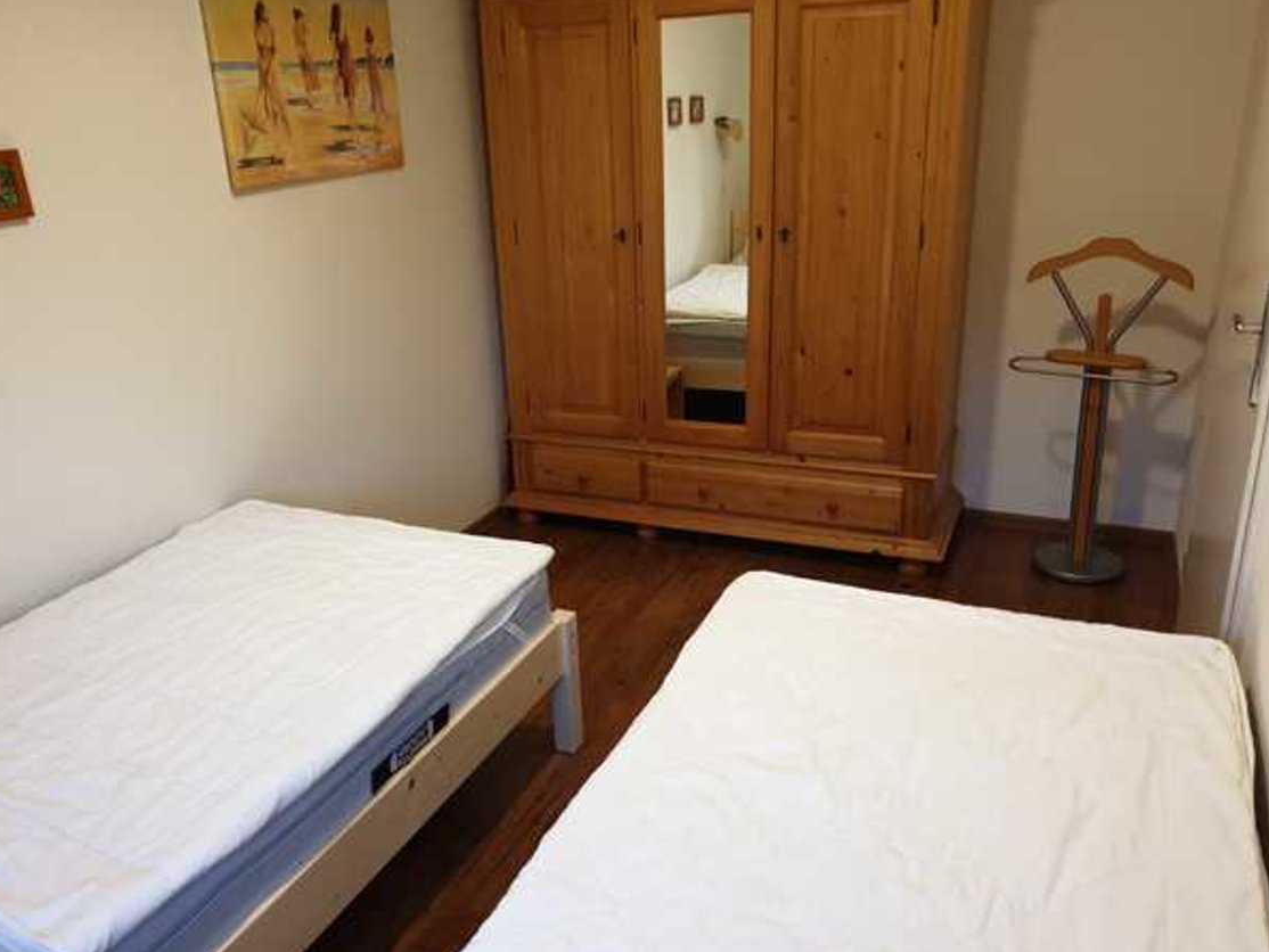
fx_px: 1027
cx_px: 596
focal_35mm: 28
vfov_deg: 49.7
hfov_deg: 63.4
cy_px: 501
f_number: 1.5
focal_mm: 4.3
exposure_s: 1/25
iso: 320
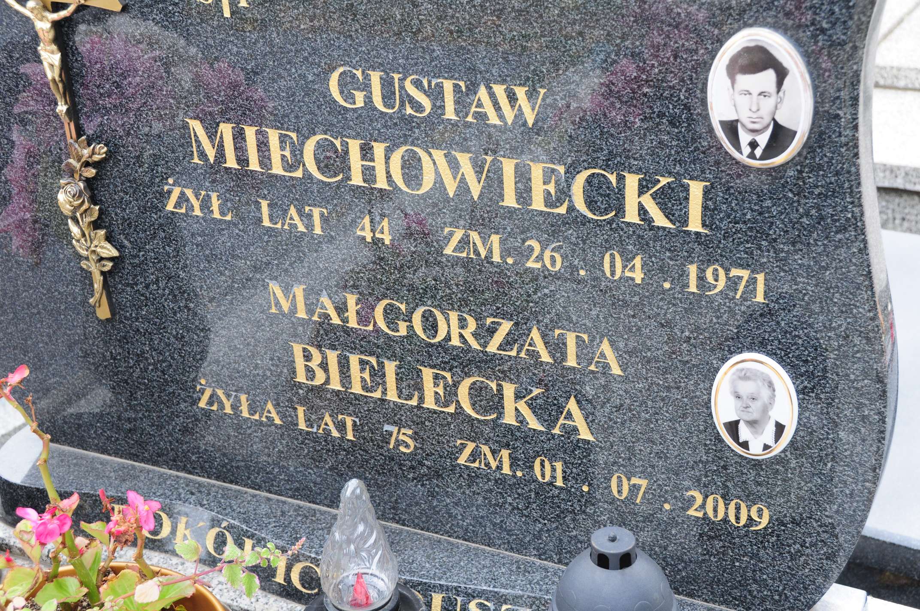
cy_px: 306
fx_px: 1455
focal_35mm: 57
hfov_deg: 35.1
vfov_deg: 23.7
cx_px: 460
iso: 500
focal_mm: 38
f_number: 7.1
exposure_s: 1/125
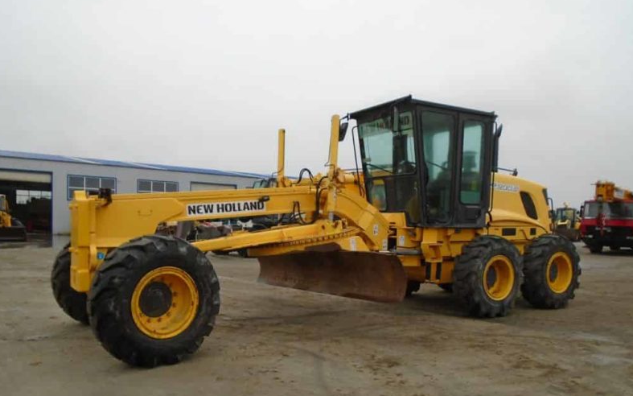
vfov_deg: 44.3
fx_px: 483
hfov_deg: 66.5
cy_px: 236
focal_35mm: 28
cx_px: 314
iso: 100
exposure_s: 1/50
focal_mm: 4.6
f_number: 3.2
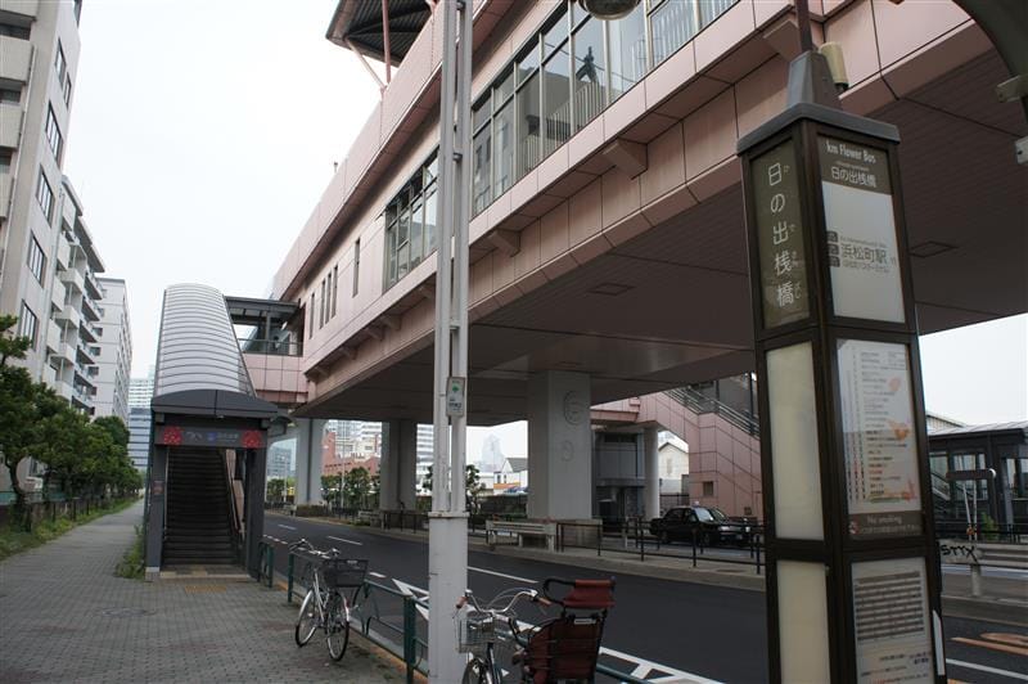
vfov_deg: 47.9
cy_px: 342
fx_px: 770
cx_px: 514
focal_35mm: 27
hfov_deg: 67.4
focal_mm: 18
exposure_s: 1/250
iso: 250
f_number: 7.1
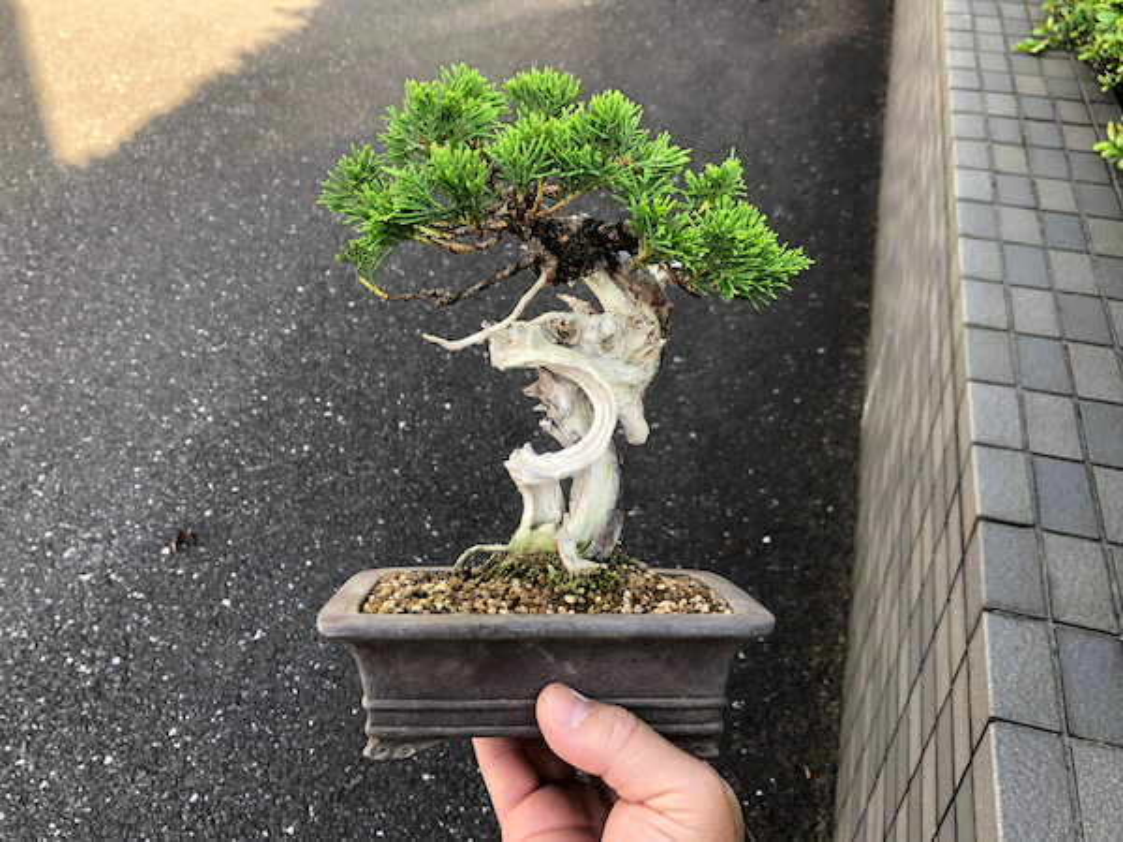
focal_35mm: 28
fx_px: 908
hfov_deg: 63.4
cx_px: 562
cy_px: 421
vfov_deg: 49.7
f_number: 1.8
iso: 32
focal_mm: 3.99
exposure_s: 1/120
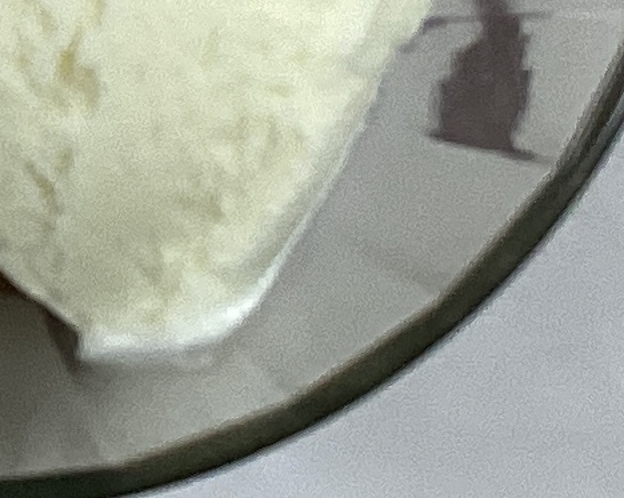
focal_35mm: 211
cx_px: -7
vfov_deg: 7.3
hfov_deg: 9.1
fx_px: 3895
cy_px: 75
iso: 80
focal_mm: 3.3
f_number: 2.4
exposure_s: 1/100
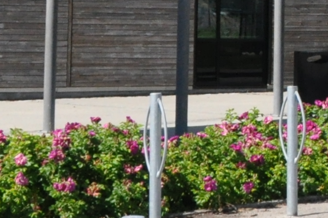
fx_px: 1638
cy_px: -191
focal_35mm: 180
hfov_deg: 10.7
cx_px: 606
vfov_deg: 7.4
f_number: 13
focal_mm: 18
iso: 1000
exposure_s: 1/640
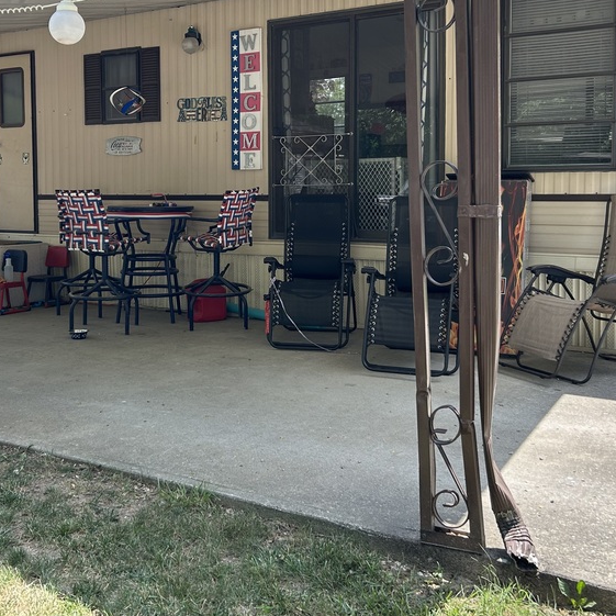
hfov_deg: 40.7
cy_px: 216
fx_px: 825
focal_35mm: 41
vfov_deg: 40.5
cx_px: 243
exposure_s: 1/687
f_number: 1.5
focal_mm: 5.7
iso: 50
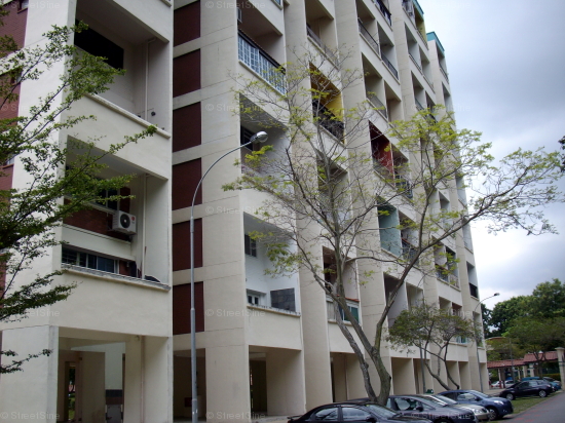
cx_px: 282
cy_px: 212
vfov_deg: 38.6
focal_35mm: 37
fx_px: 604
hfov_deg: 50.2
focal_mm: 6.2
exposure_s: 1/125
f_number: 2.8
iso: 80
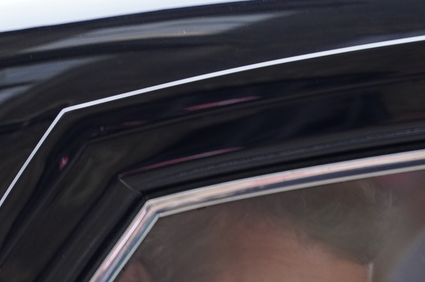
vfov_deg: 1.6
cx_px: 126
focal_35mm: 839
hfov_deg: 2.5
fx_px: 9894
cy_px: 266
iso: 3200
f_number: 5.6
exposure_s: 1/125
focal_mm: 379
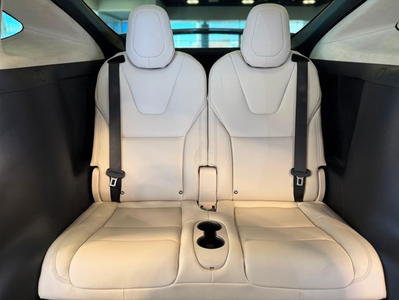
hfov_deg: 71.6
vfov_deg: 56.8
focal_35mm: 24
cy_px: 150
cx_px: 200
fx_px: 277
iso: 200
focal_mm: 6.76
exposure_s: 1/60
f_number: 1.78
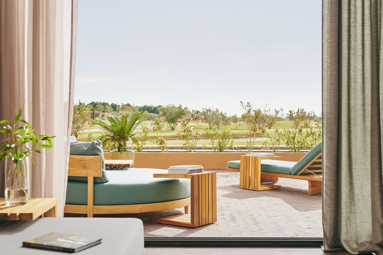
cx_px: 192
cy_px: 128
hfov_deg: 39.6
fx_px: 532
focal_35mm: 50
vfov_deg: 27.0
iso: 100
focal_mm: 50
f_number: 4
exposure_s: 1/400
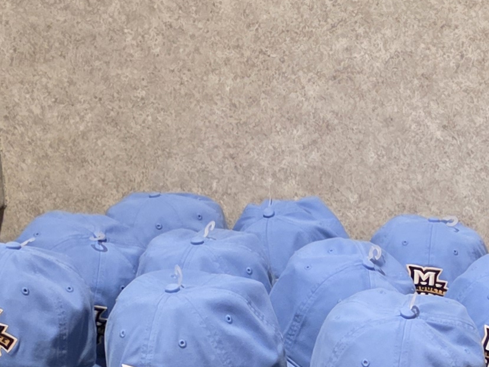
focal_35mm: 111
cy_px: 631
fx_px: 1568
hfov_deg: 16.6
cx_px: 661
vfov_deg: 12.4
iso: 1600
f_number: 1.7
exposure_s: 1/120
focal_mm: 6.3
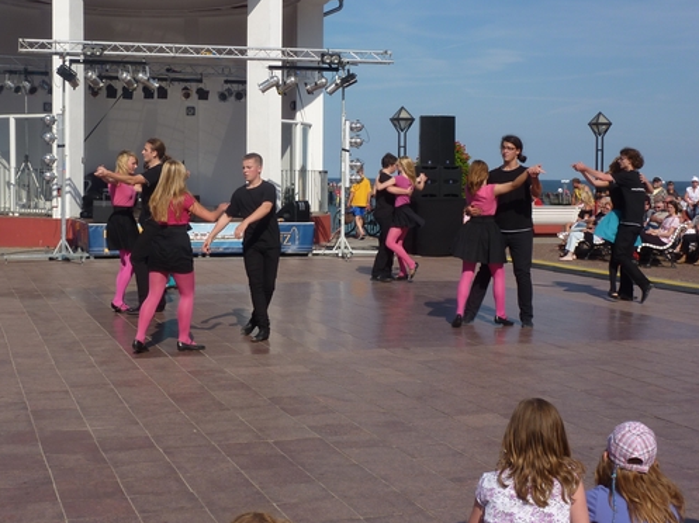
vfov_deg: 25.2
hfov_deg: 33.2
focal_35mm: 58
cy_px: 239
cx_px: 291
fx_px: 1170
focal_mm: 7.9
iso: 80
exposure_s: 1/500
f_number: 5.6
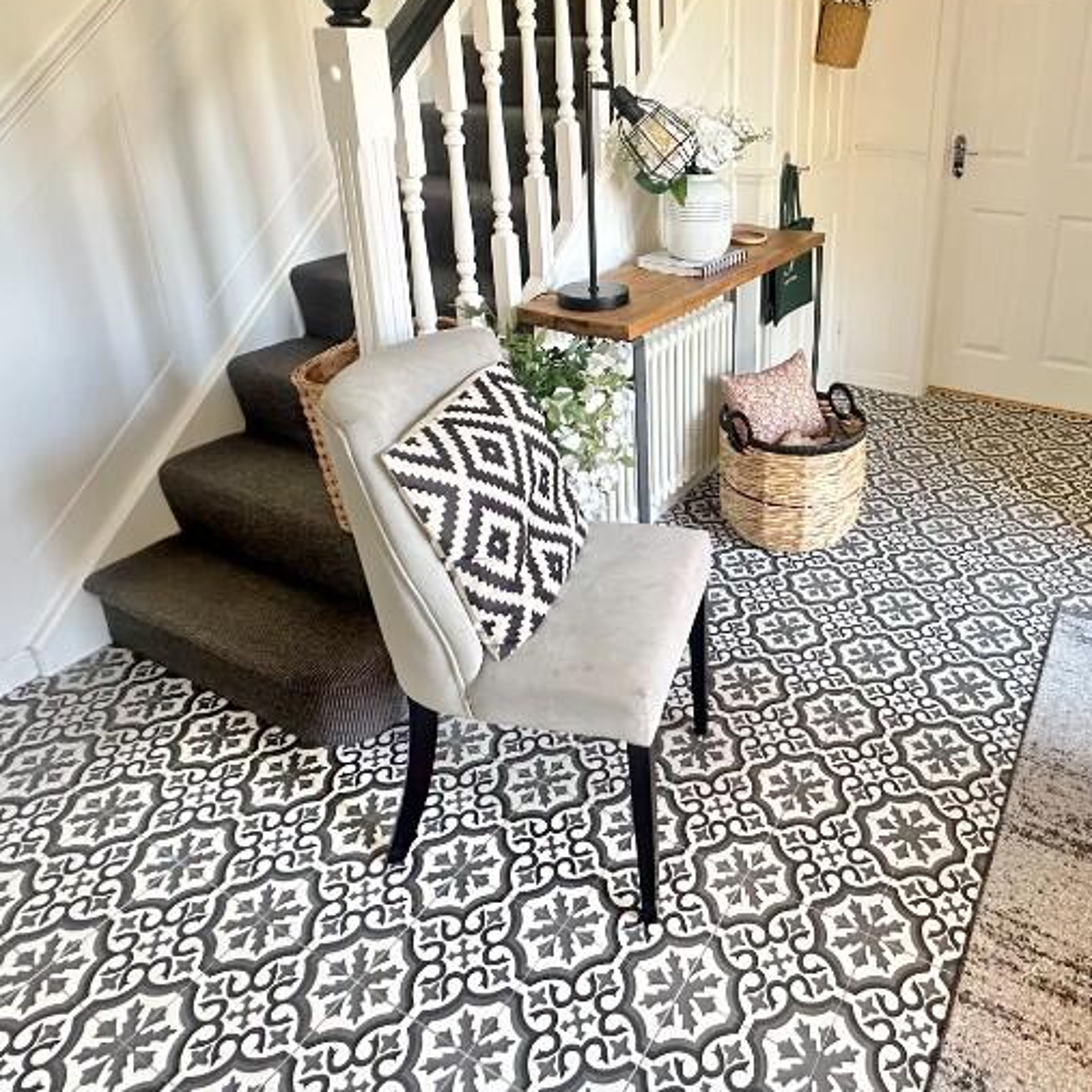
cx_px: 719
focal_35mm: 25
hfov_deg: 61.5
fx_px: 892
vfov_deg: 61.7
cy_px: 386
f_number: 2.2
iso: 500
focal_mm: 2.22
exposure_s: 1/50
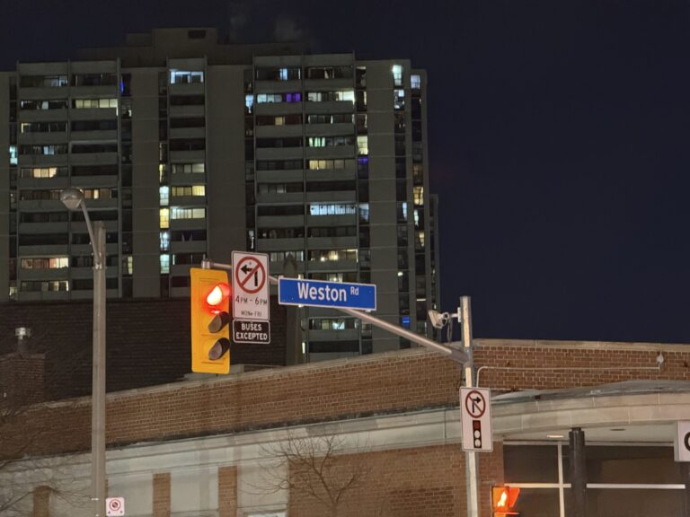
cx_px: 345
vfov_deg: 12.3
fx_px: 2392
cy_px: 258
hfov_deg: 16.4
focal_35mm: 120
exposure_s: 1/20
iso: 2000
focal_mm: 15.66
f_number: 2.8
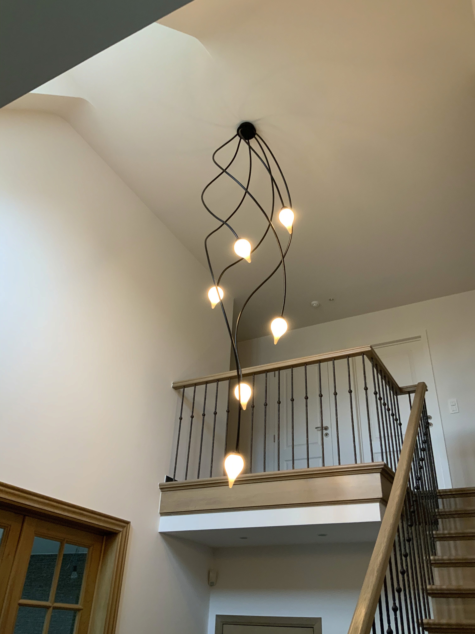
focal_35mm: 29
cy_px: 317
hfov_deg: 48.2
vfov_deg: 61.7
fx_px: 531
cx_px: 238
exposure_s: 1/50
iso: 125
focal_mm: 3
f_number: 1.8
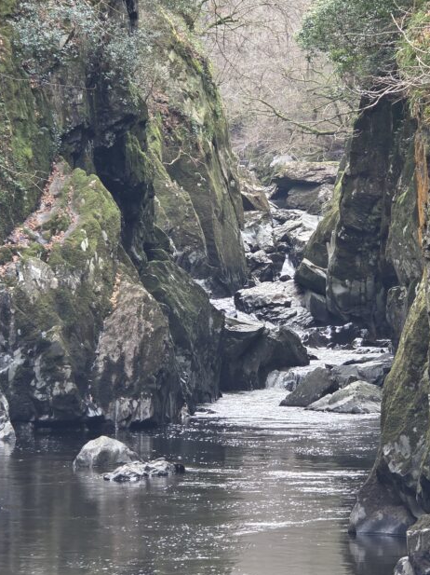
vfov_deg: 10.4
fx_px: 3167
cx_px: 228
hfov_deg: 7.8
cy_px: 296
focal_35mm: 191
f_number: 3.4
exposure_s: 1/100
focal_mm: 18.6
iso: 125
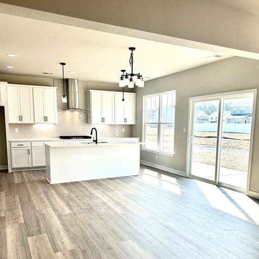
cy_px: 160
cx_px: 130
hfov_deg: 55.6
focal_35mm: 29
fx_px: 245
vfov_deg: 55.0
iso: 80
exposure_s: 1/745
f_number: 1.78
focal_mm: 6.86
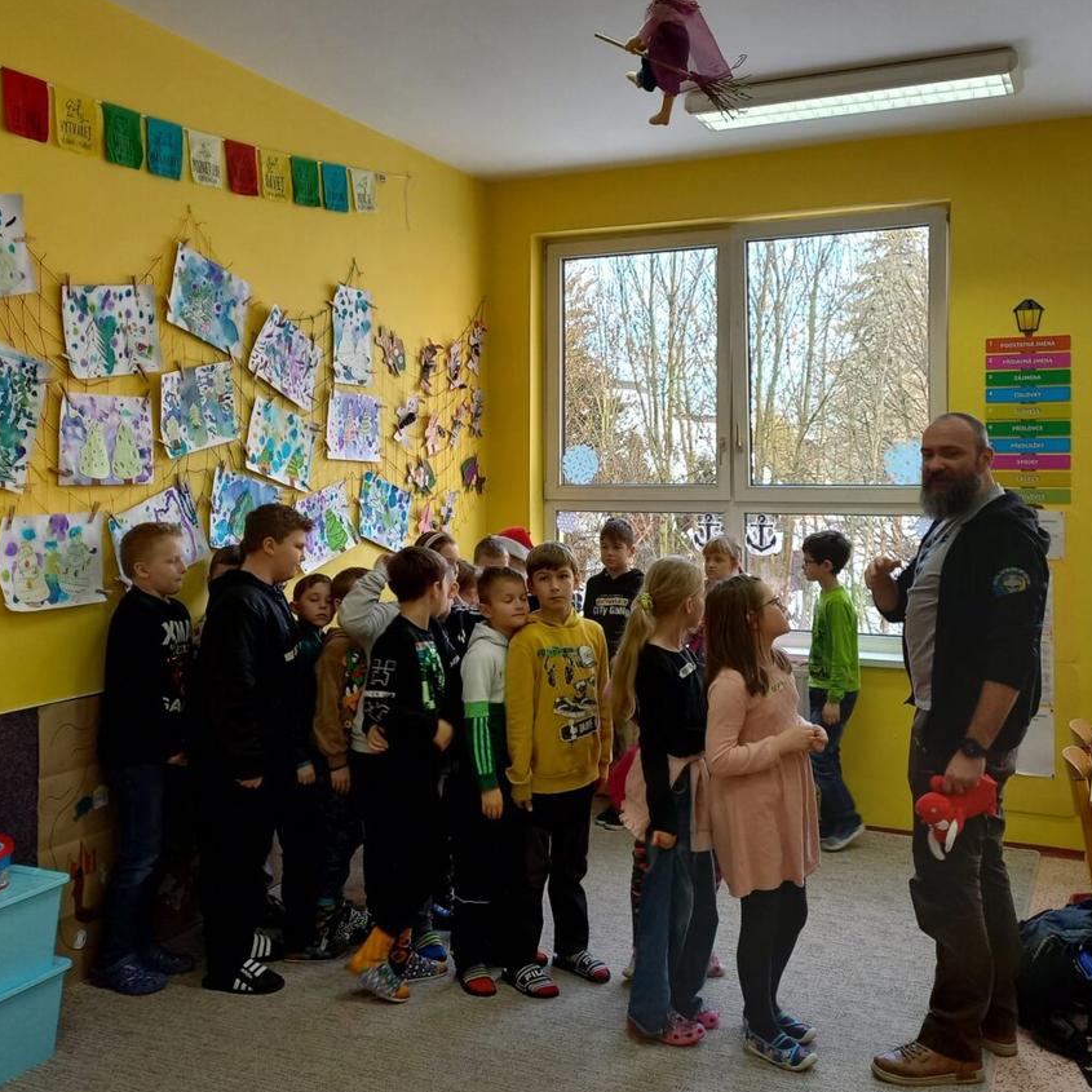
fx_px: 1249
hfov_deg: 47.2
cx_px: 570
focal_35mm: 35
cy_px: 499
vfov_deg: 47.2
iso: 64
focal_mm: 4.65
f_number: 1.8
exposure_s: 1/50
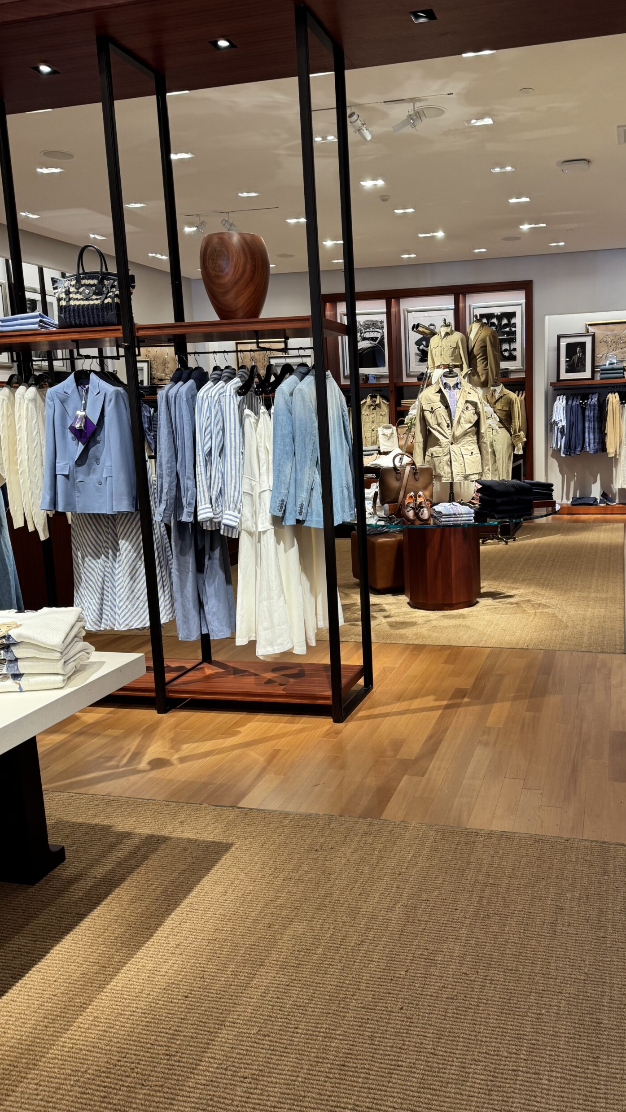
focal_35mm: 27
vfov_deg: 69.8
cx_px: 429
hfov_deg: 42.2
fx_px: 797
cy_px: 541
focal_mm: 6.76
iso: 125
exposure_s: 1/60
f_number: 1.78
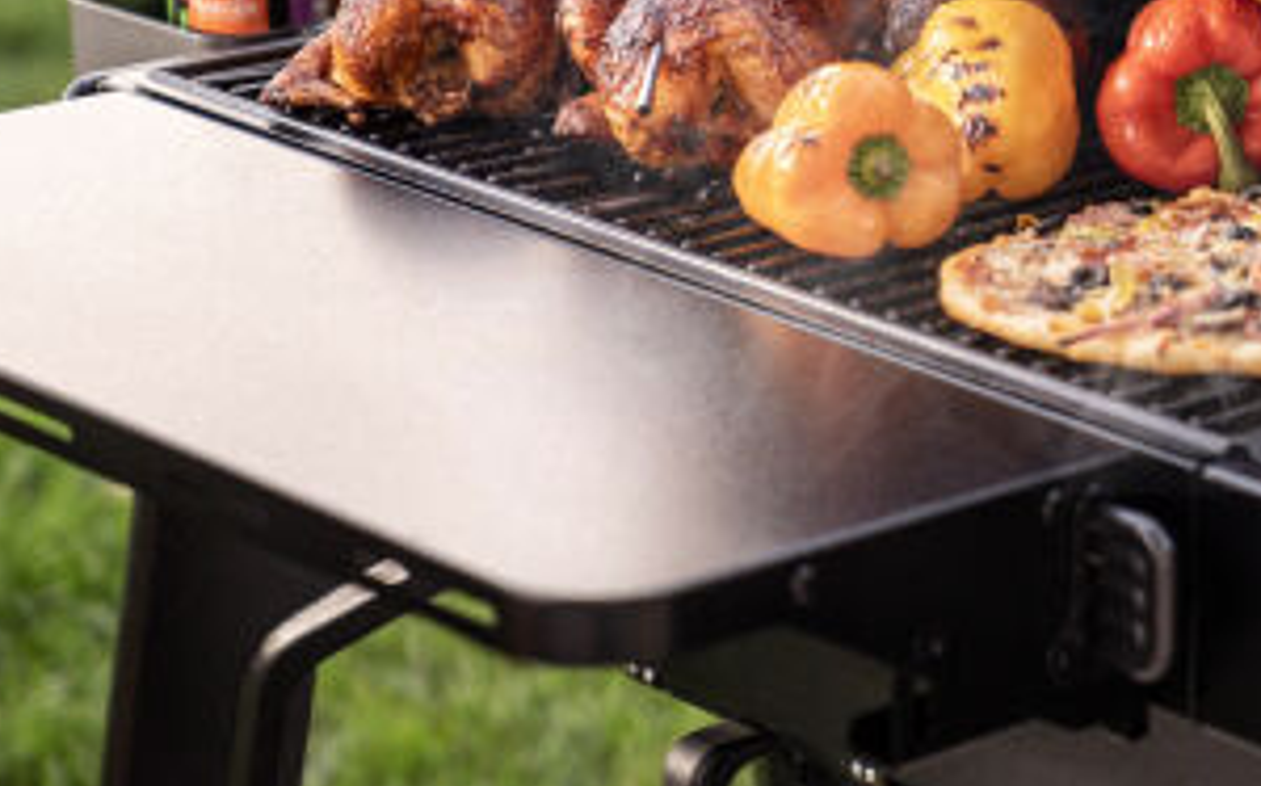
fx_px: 4773
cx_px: 1194
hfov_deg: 14.8
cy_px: 23
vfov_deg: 9.4
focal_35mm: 139
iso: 640
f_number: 2.8
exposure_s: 1/160
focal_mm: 70
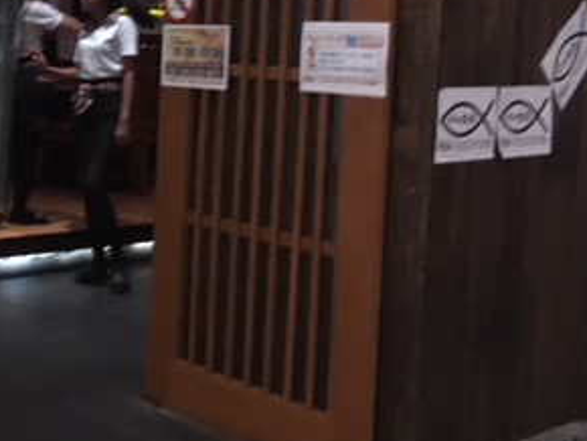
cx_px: -6
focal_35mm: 64
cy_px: 83
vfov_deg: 22.6
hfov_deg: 28.3
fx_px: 1086
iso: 250
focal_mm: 4.15
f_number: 2.2
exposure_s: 1/17
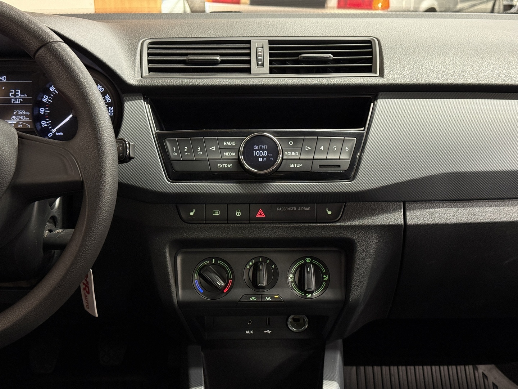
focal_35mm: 48
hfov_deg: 39.7
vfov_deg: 30.3
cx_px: 259
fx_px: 718
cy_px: 194
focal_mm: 6.76
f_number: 1.78
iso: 320
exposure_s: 1/40
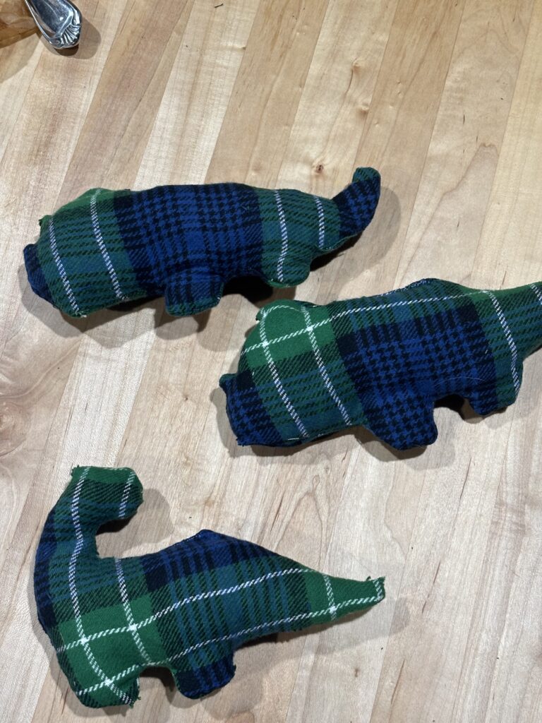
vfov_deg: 36.8
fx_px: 1086
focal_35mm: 52
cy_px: 362
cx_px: 271
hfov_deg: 28.0
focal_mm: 5.96
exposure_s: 1/60
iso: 100
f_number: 1.6
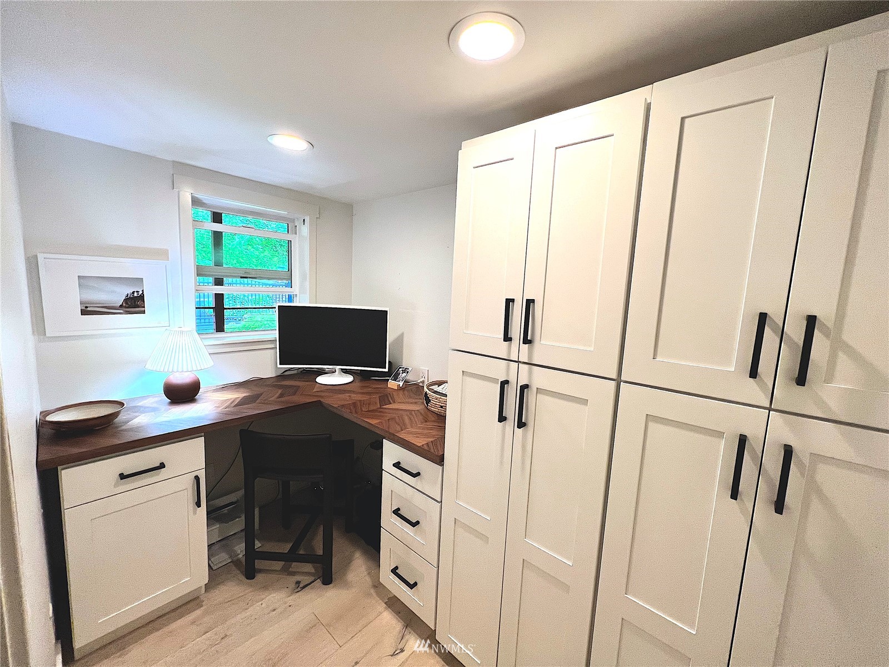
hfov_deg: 106.2
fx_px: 334
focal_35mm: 13
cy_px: 334
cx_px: 444
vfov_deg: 89.9
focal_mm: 1.57
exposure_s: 1/60
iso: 250
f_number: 1.8
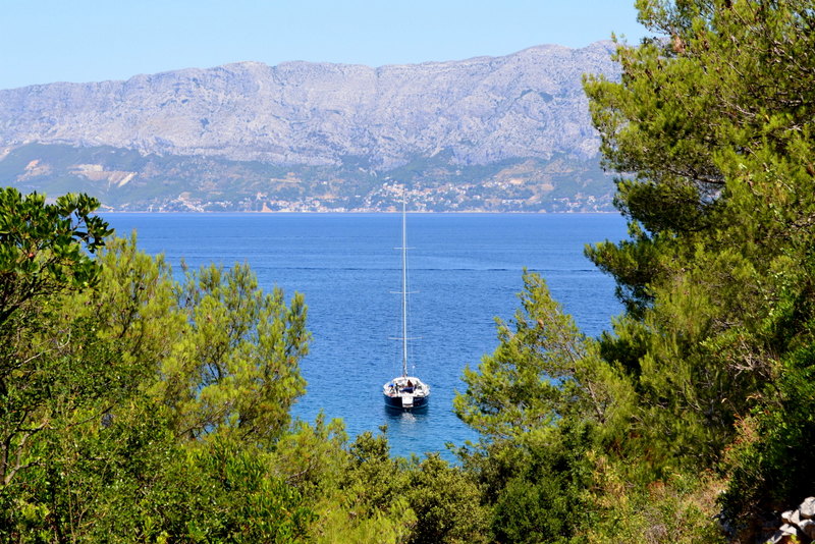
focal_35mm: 82
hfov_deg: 24.6
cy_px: 272
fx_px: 1868
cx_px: 408
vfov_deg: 16.6
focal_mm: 55
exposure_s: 1/400
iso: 400
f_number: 11
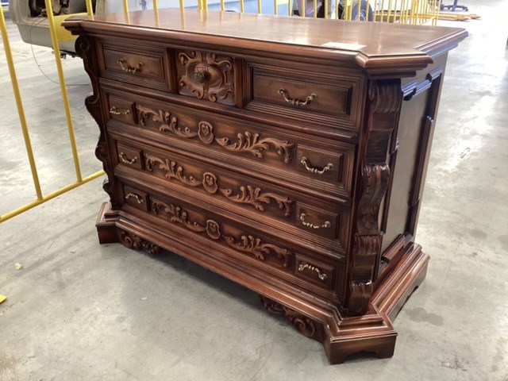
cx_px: 254
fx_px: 455
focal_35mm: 31
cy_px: 190
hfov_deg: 58.4
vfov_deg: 45.4
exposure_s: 1/50
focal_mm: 3.3
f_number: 2.4
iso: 200
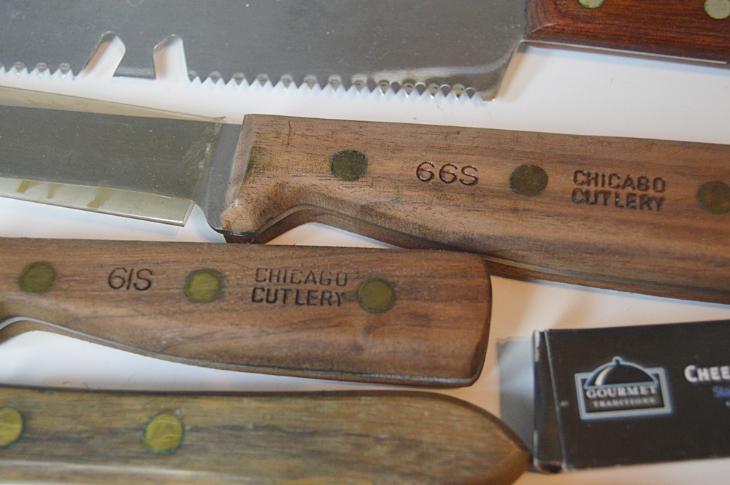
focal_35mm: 48
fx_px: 973
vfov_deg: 28.0
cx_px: 365
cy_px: 242
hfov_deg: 41.1
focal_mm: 32
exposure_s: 1/60
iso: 2000
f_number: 4.5
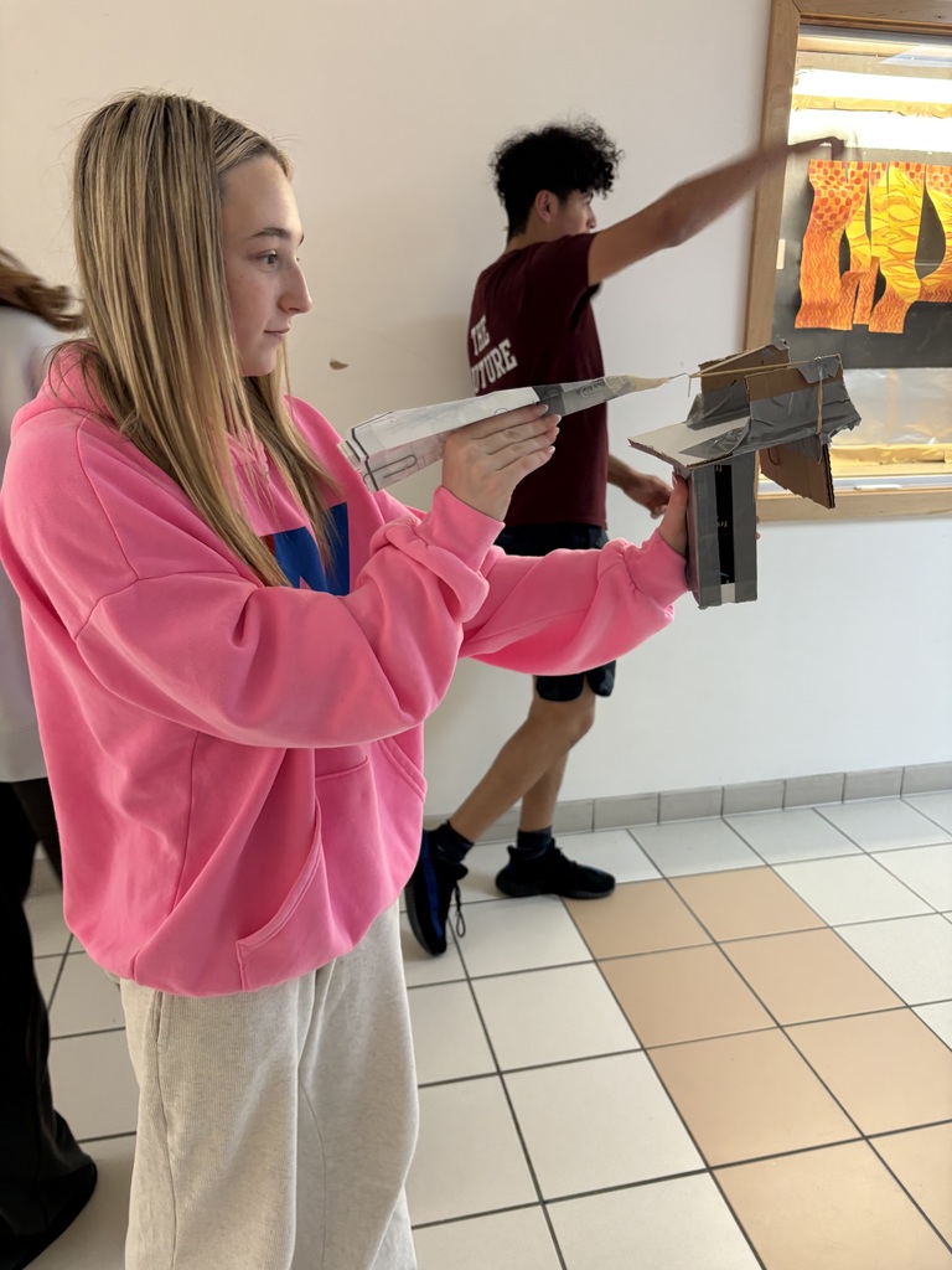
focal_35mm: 26
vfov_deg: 67.3
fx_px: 953
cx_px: 476
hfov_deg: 53.1
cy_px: 635
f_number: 1.6
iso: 160
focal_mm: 5.96
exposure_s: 1/60
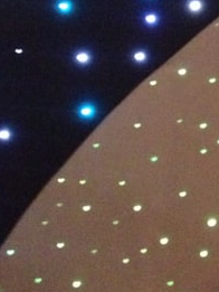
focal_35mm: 134
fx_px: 1129
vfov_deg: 14.7
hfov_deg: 10.9
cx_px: 246
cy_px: 85
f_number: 2.4
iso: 800
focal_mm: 4.28
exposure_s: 1/15
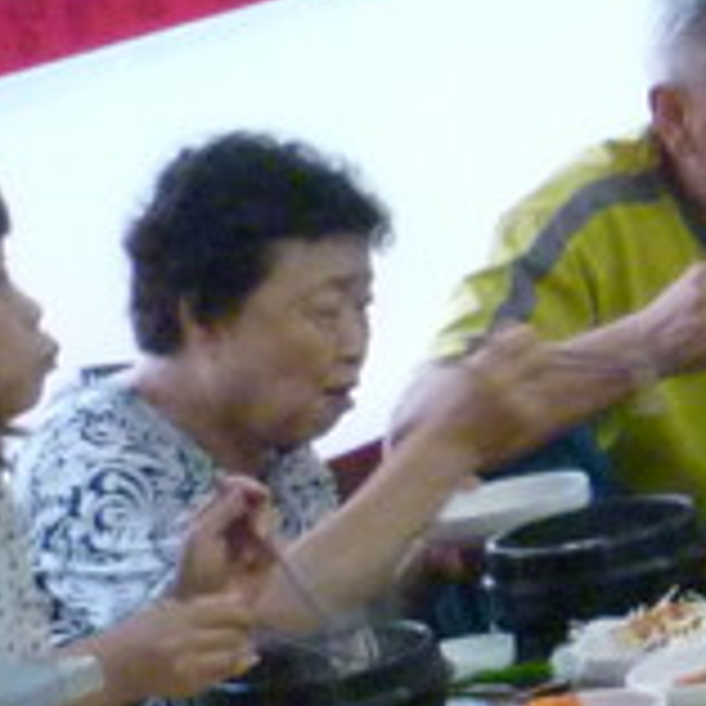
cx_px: 2370
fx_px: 5146
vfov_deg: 7.8
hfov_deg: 6.8
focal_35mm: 223
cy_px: 594
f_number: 2.8
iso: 400
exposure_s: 1/30
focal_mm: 5.5
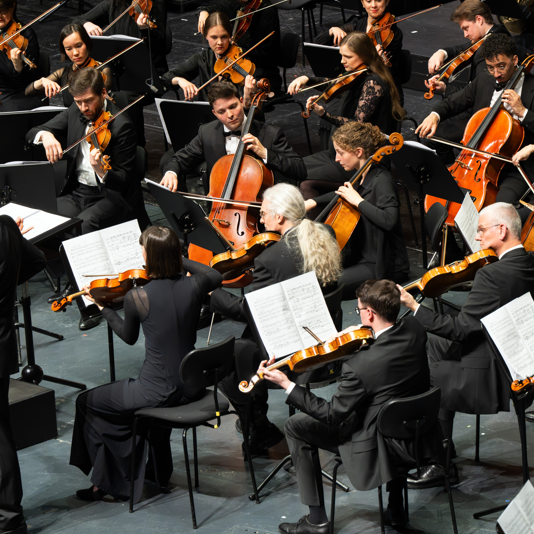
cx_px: 267
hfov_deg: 6.8
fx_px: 4468
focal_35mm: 256
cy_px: 188
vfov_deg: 6.8
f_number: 7.1
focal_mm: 200
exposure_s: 1/100
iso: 4000
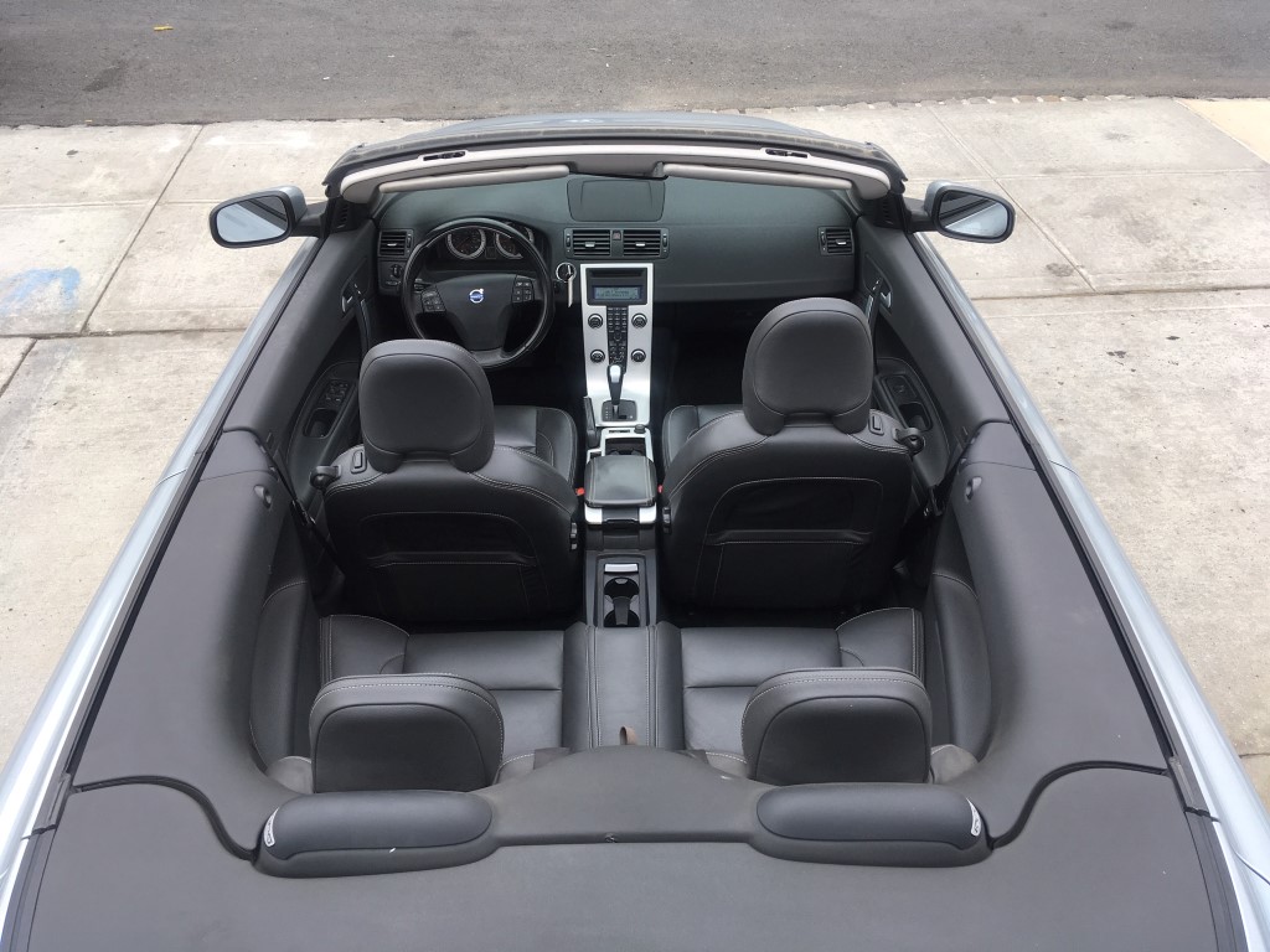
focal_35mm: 29
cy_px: 476
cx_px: 635
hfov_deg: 61.7
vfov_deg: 48.2
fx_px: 1064
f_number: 2.2
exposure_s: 1/169
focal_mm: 4.15
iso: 25
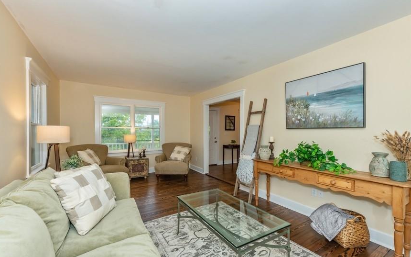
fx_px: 179
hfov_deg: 97.8
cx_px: 205
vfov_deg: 71.2
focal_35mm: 16
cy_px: 134
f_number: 8
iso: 500
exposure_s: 1/30
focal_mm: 15
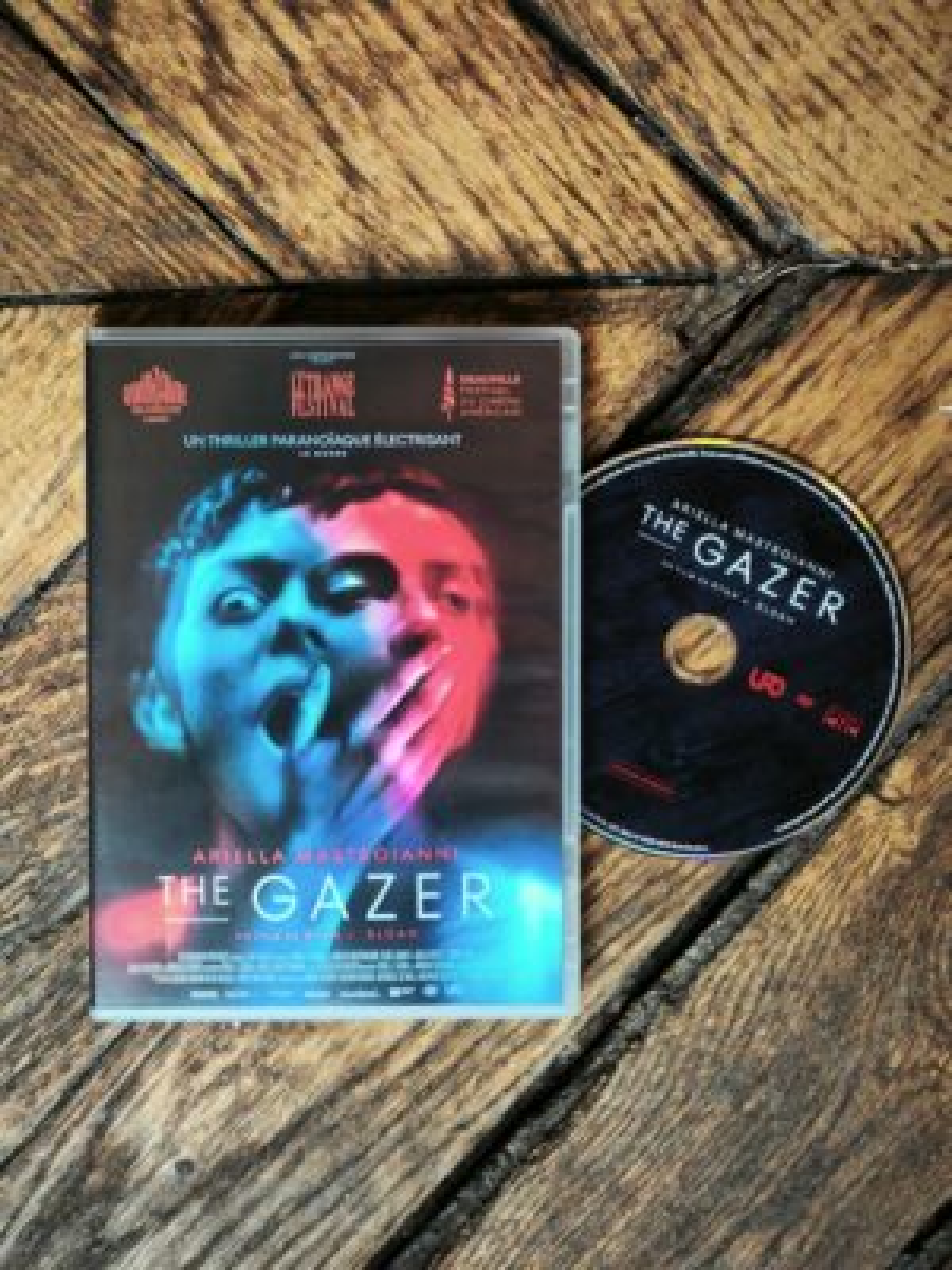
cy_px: 635
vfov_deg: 38.2
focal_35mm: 50
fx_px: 1833
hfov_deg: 29.1
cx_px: 476
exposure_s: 1/50
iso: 320
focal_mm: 5.35
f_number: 1.7
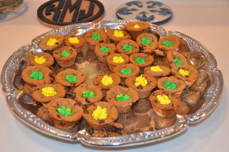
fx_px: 324
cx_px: 114
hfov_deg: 38.9
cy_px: 76
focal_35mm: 51
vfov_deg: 26.4
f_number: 4.2
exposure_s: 1/60
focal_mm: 34
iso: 800
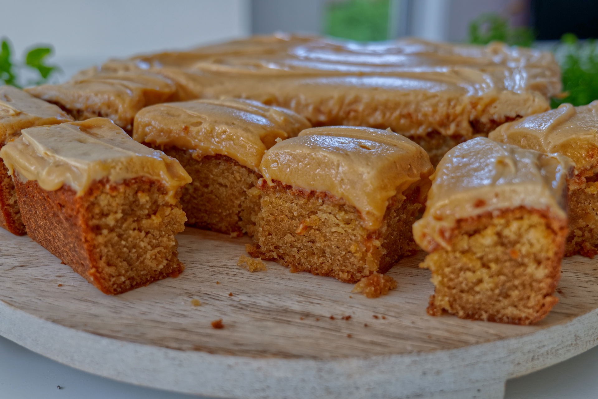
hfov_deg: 43.6
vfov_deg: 29.9
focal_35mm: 45
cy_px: 200
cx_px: 299
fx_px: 747
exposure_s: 1/60
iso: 500
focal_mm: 45
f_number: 5.6
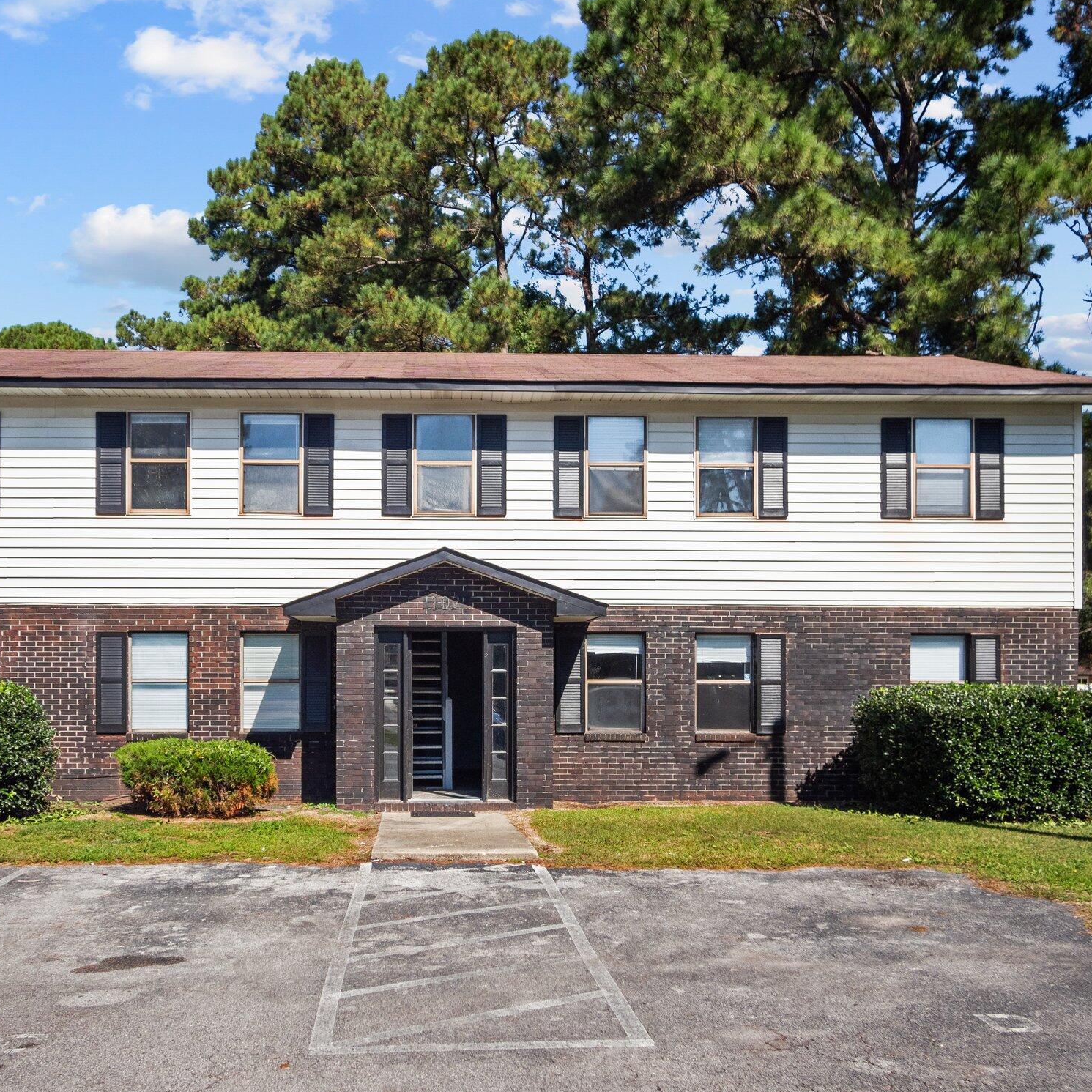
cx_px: 437
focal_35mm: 34
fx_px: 1213
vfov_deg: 48.4
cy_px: 557
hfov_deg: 48.2
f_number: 4
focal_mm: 14
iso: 200
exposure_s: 1/2500
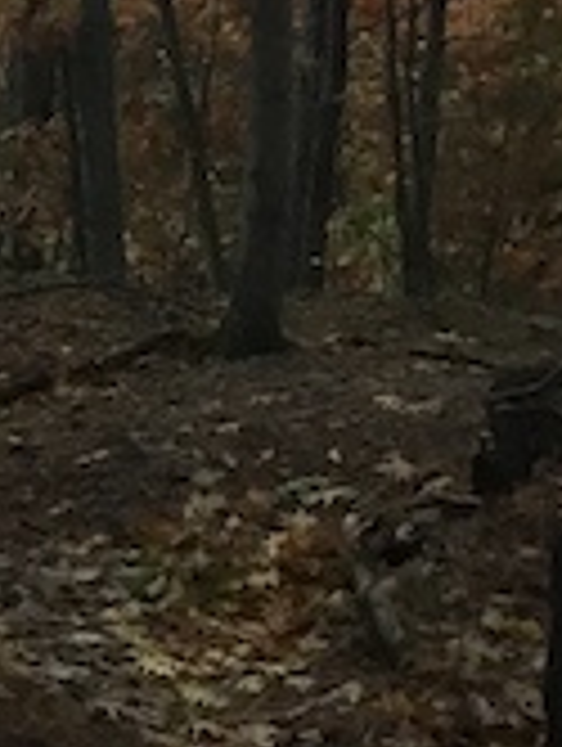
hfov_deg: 9.7
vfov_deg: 12.6
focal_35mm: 149
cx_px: -270
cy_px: -328
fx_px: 3217
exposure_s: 1/30
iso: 32
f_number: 2.4
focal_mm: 3.3
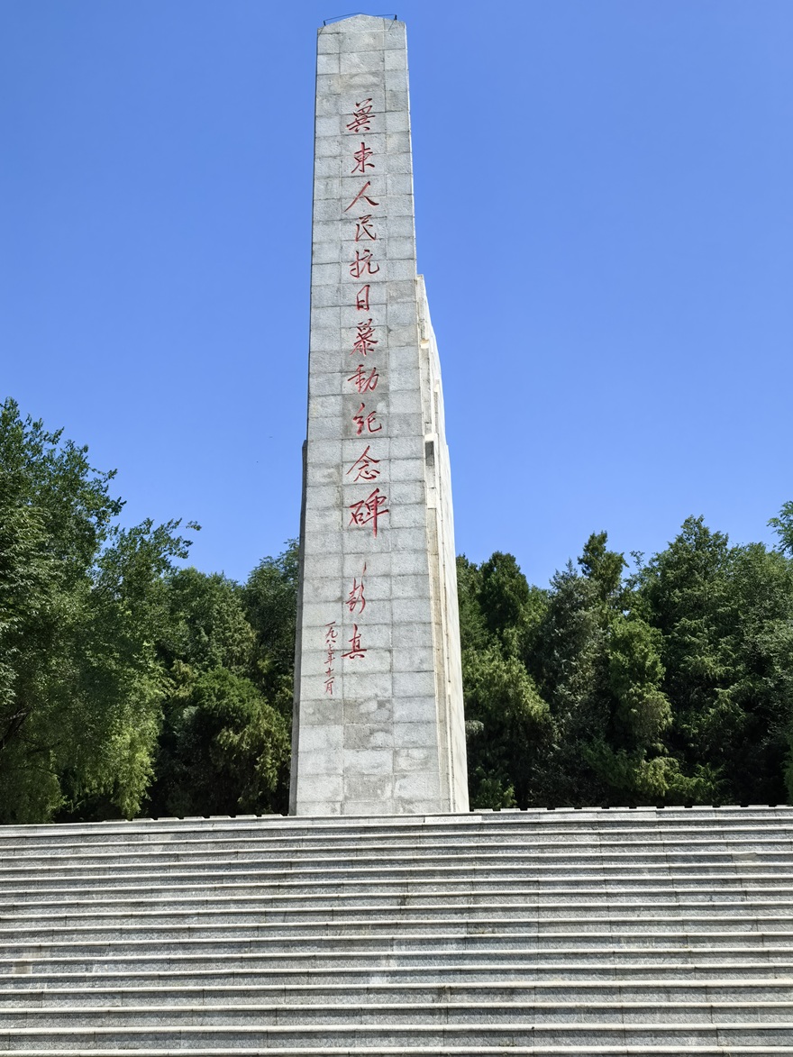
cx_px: 396
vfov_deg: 38.9
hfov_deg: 29.7
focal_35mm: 49
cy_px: 528
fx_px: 1496
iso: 125
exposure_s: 1/4000
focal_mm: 5.75
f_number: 2
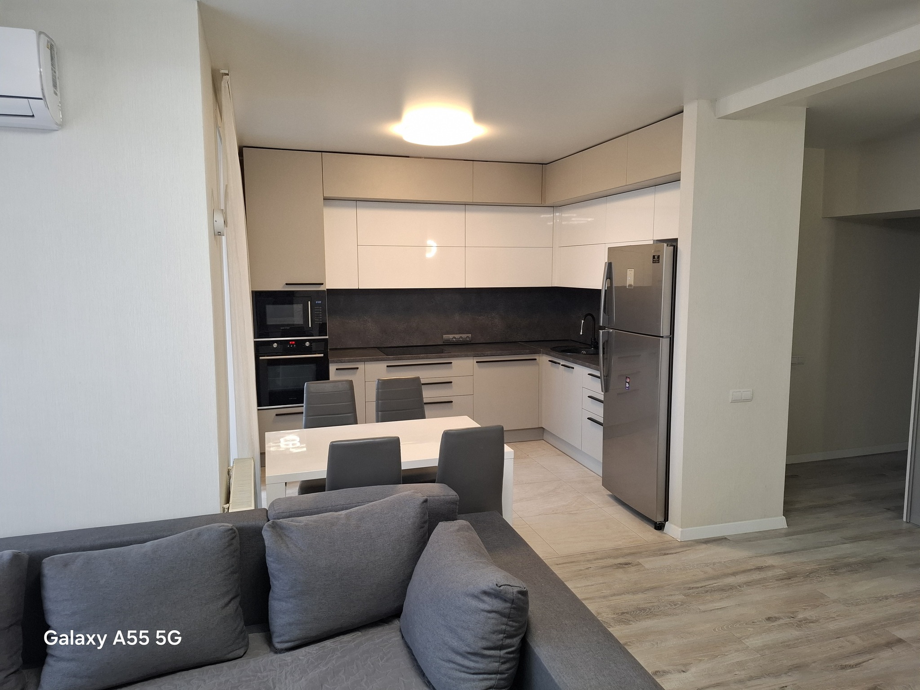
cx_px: 460
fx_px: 611
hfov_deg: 73.9
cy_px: 345
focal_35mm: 23
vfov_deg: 58.9
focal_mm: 5.54
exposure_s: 1/100
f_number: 1.8
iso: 250
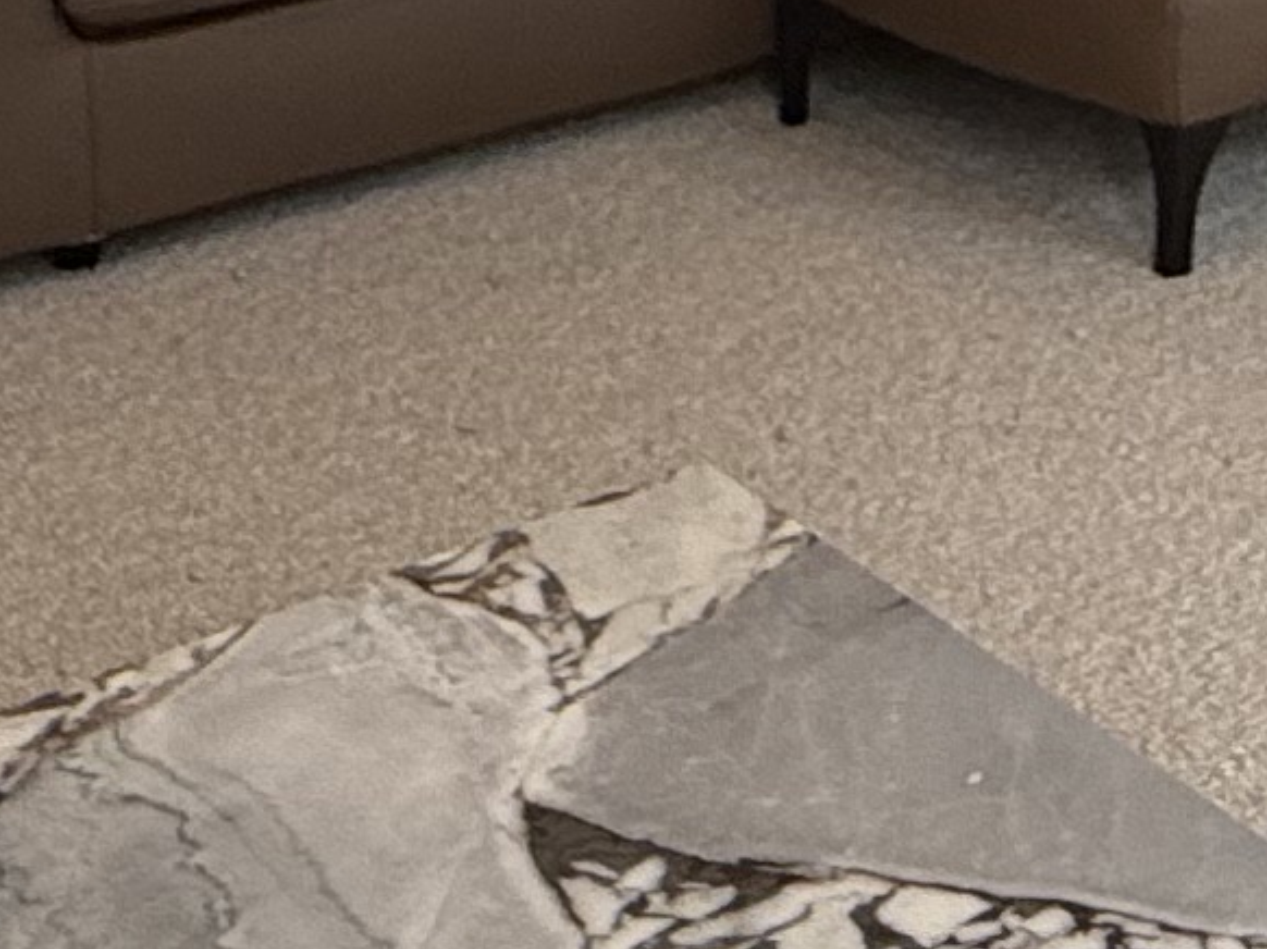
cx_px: 1239
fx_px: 3549
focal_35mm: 97
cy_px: -1141
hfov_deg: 19.7
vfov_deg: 12.7
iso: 64
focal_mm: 2.22
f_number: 2.2
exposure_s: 1/100
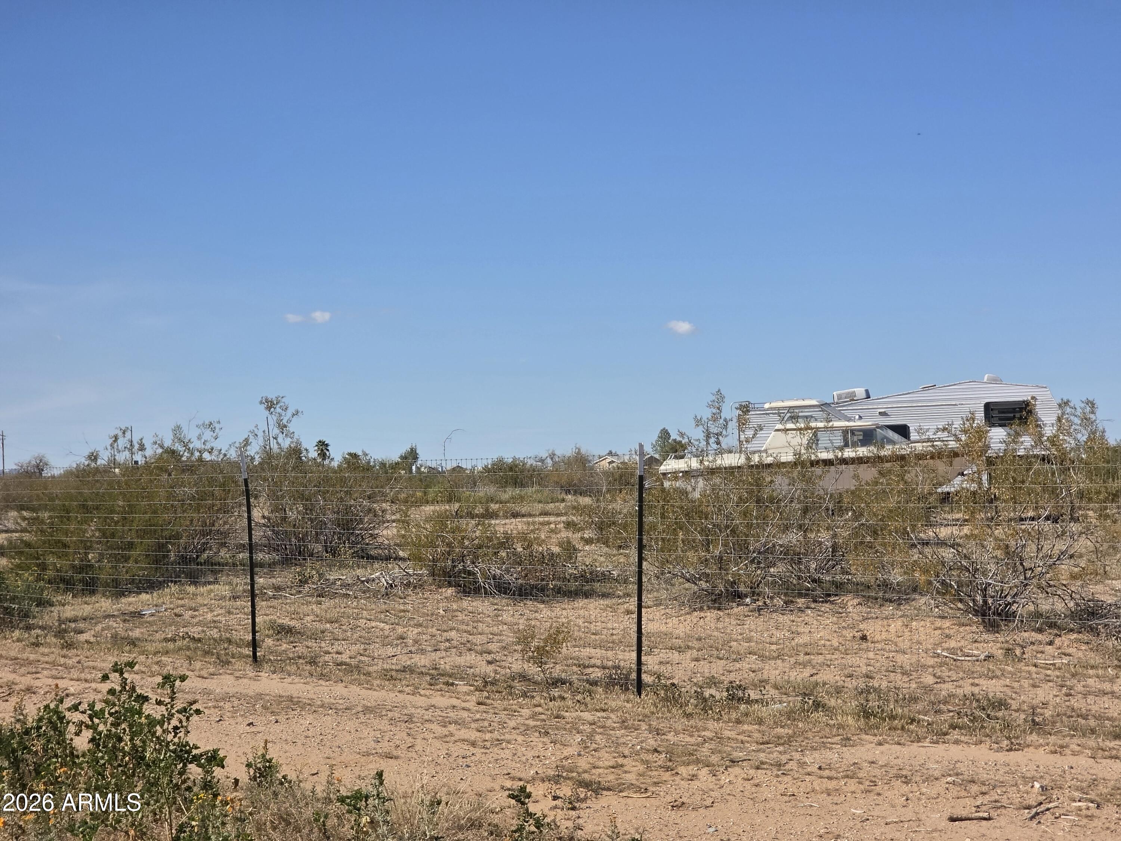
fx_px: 2234
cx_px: 560
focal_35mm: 69
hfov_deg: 28.2
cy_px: 420
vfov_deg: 21.3
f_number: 2.4
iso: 50
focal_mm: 7.9
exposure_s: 1/2851
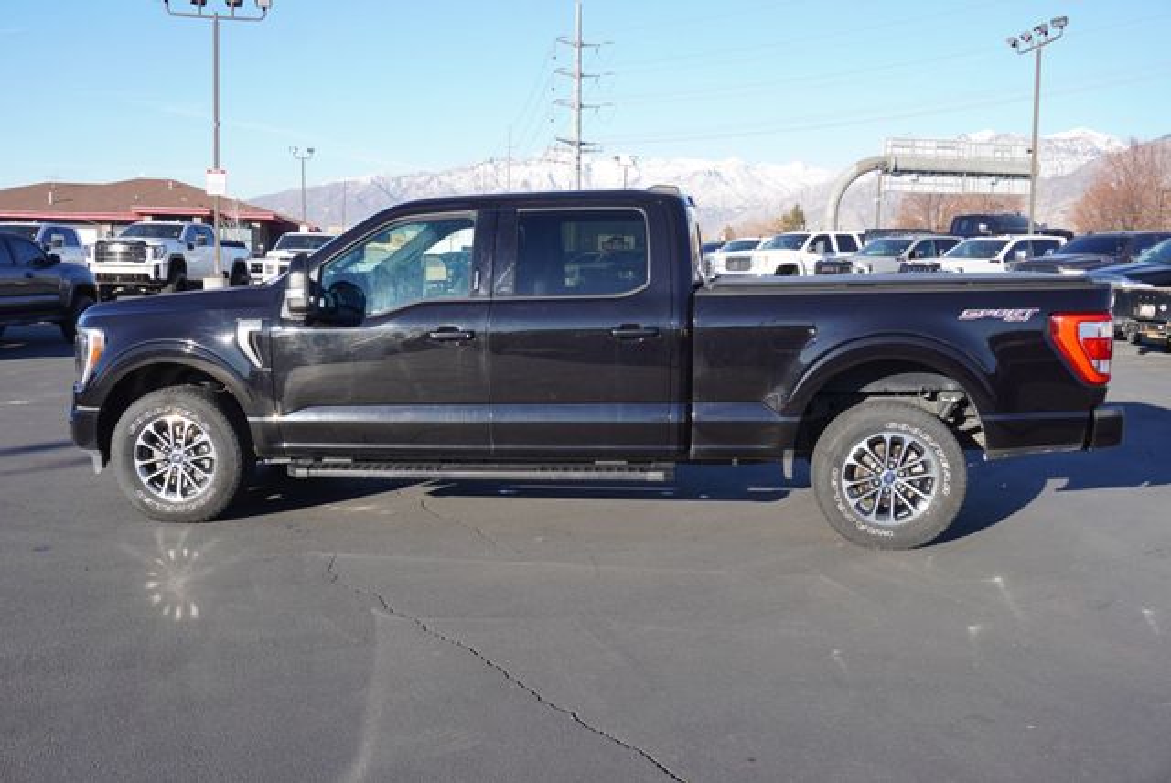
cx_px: 586
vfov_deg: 38.4
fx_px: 1123
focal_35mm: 34
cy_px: 392
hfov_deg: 55.1
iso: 100
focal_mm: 23
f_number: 6.3
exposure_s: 1/160
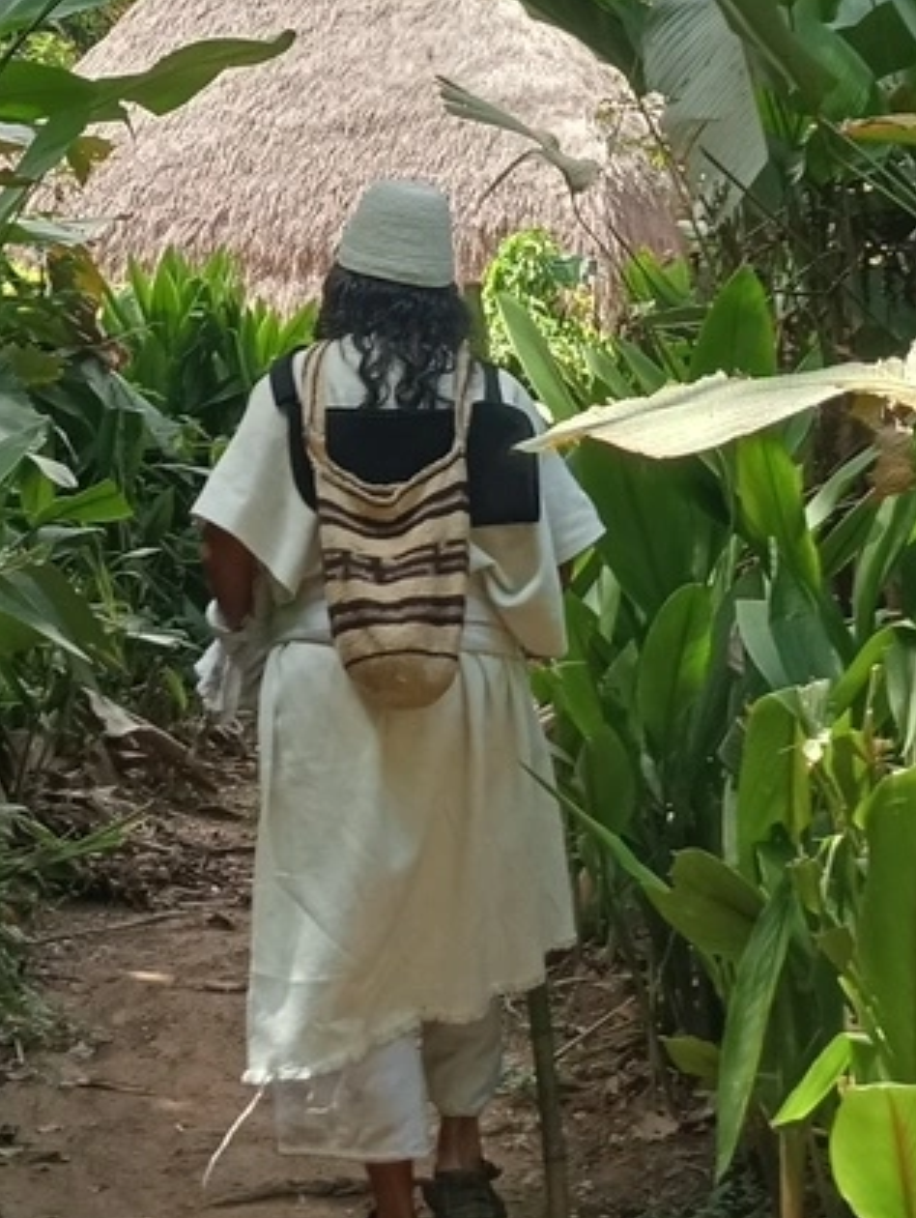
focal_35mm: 80
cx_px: 377
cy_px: 264
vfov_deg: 24.1
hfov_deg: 18.5
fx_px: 2817
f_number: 1.8
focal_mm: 3.98
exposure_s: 1/3268
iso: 101
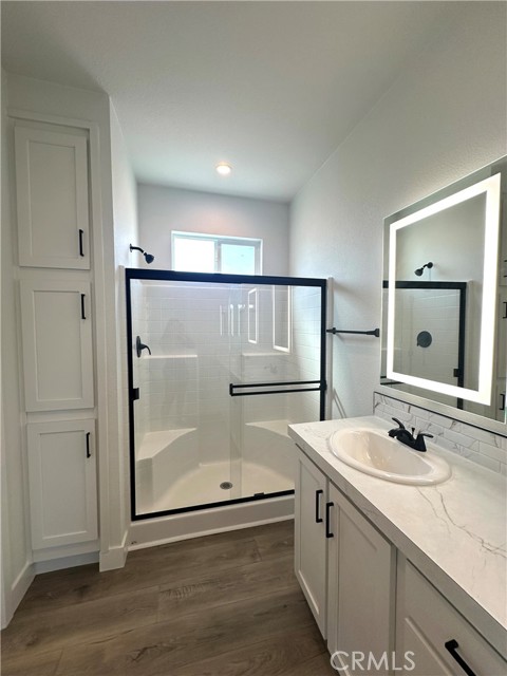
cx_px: 254
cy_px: 338
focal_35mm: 14
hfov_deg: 85.7
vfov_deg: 102.1
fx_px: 273
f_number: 2.2
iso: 100
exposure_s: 1/120
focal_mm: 2.22
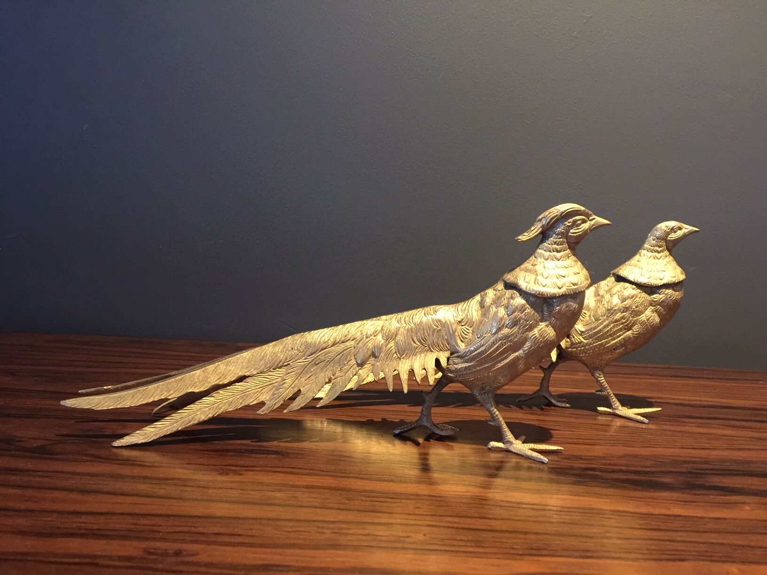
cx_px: 384
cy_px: 288
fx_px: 643
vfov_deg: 48.2
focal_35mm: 29
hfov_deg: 61.7
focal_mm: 4.15
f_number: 2.2
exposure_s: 1/8
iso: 160
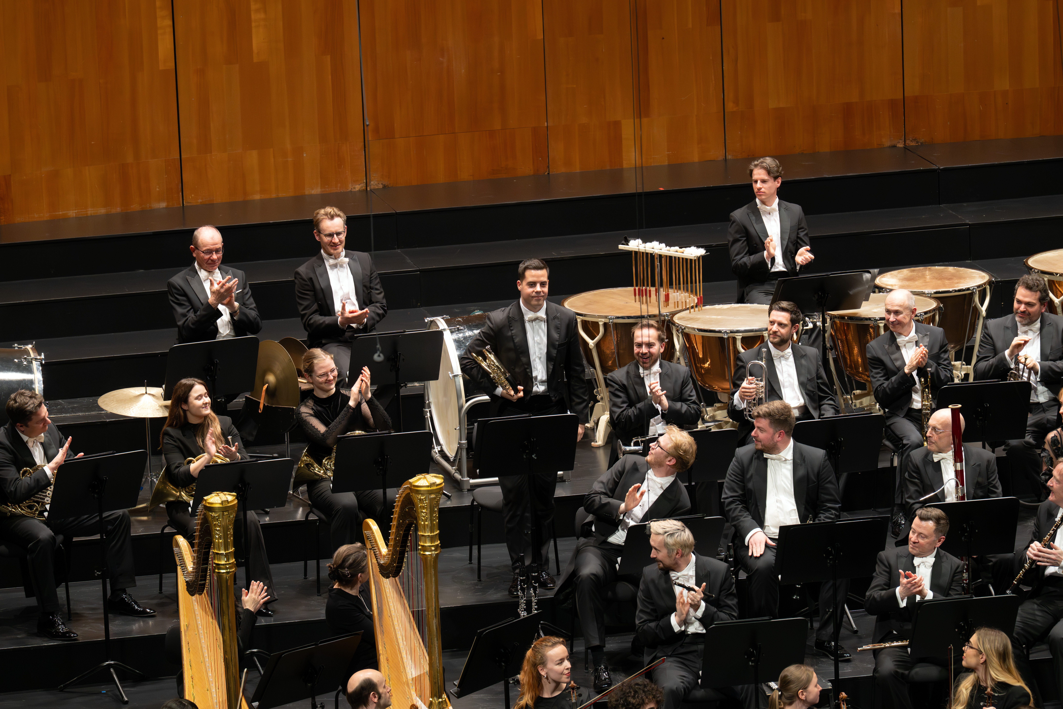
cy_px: 354
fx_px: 5905
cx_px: 532
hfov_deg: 10.3
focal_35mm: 200
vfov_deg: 6.9
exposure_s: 1/200
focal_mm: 200
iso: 5000
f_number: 6.3
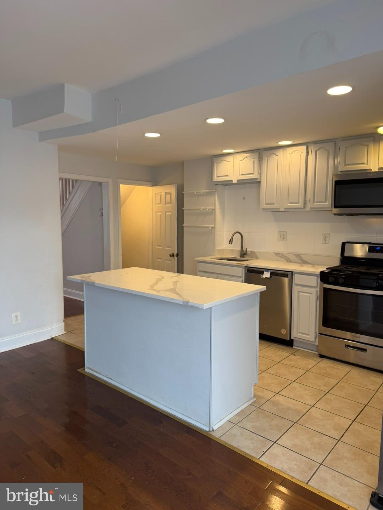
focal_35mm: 24
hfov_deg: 56.8
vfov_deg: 71.6
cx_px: 192
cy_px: 255
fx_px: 354
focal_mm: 6.76
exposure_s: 1/60
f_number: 1.78
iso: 100
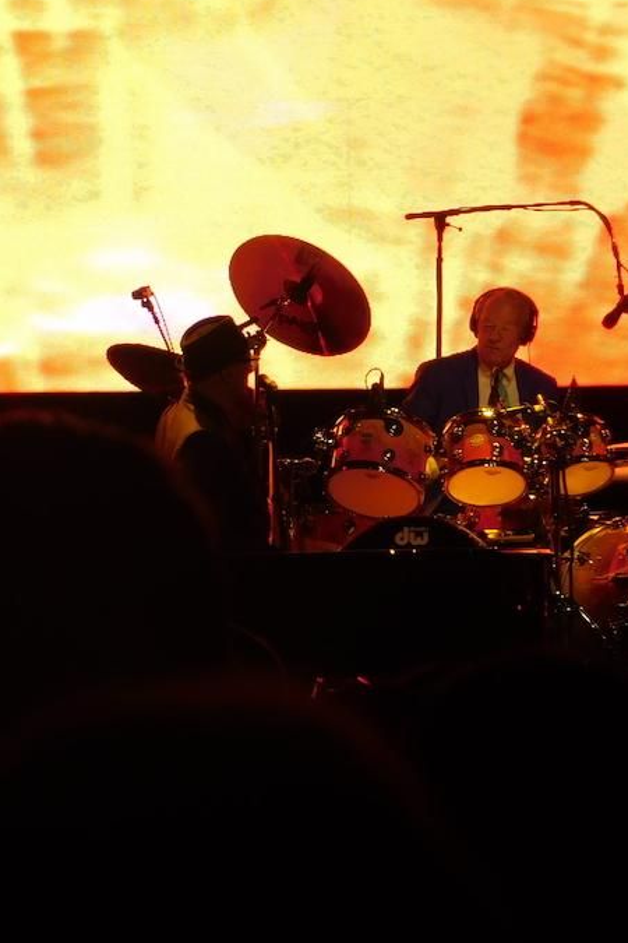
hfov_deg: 2.2
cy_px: 496
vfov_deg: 3.3
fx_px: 16248
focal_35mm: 621
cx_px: 32
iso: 125
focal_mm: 59.7
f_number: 5.8
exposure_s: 1/80
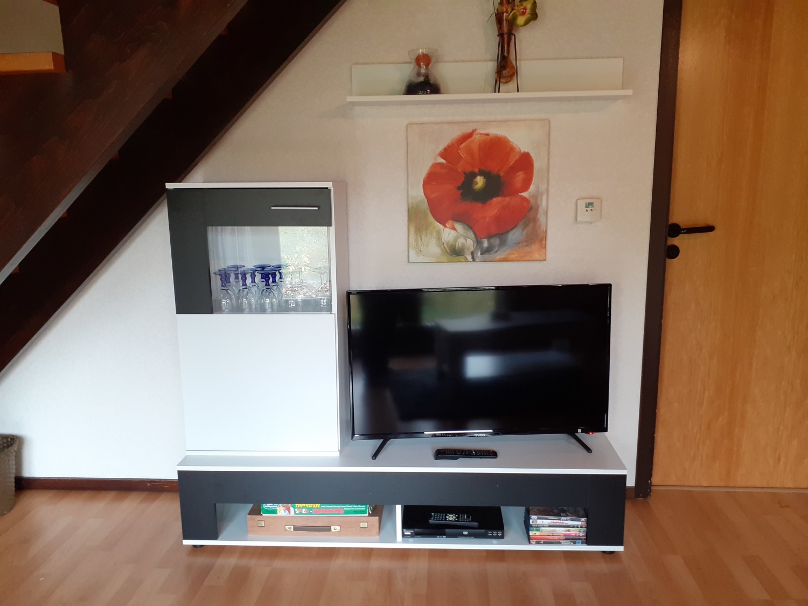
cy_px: 303
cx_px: 404
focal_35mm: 27
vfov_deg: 51.4
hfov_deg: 65.3
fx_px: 630
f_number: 1.9
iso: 125
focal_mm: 3.6
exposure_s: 1/50
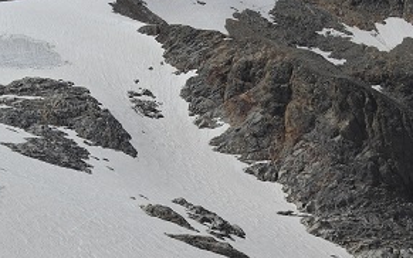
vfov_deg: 8.2
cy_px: 257
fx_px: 1790
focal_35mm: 159
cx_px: 365
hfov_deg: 13.1
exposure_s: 1/500
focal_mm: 45
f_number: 9
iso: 100
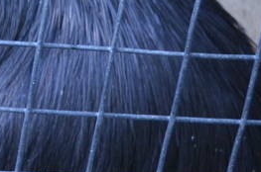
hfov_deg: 8.8
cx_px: -309
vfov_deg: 6.2
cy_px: 42
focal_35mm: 219
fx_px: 1584
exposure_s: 1/60
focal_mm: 24
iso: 450
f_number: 4
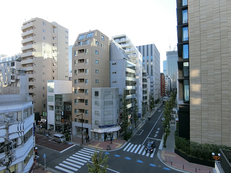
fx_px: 127
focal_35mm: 19
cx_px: 116
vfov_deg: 68.7
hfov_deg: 84.7
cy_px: 86
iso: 80
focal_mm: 4.06
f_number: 2.7
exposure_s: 1/250
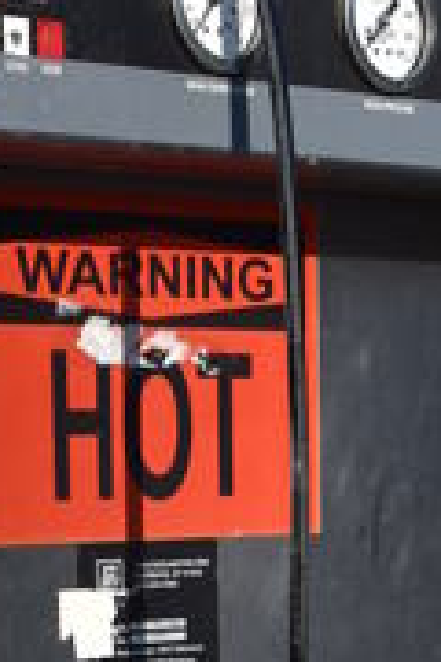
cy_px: 1175
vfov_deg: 12.4
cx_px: 40
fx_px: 2793
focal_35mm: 152
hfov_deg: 9.0
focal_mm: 20
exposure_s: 1/800
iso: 200
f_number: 9
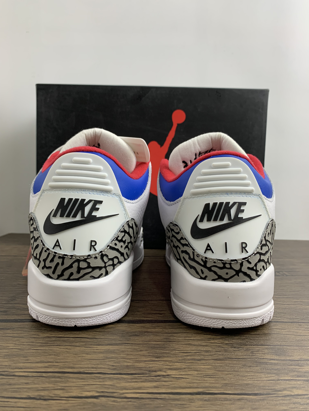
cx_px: 154
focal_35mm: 26
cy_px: 206
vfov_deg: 67.3
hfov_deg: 53.1
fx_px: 309
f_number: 1.8
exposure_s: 1/121
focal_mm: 4.25
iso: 80
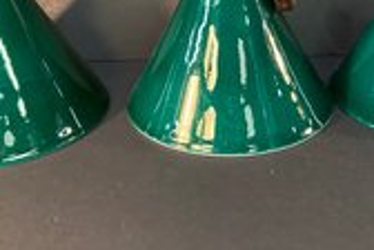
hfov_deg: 38.7
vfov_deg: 25.6
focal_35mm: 51
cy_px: 21
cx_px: 222
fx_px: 530
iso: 640
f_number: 1.78
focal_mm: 6.86
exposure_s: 1/60
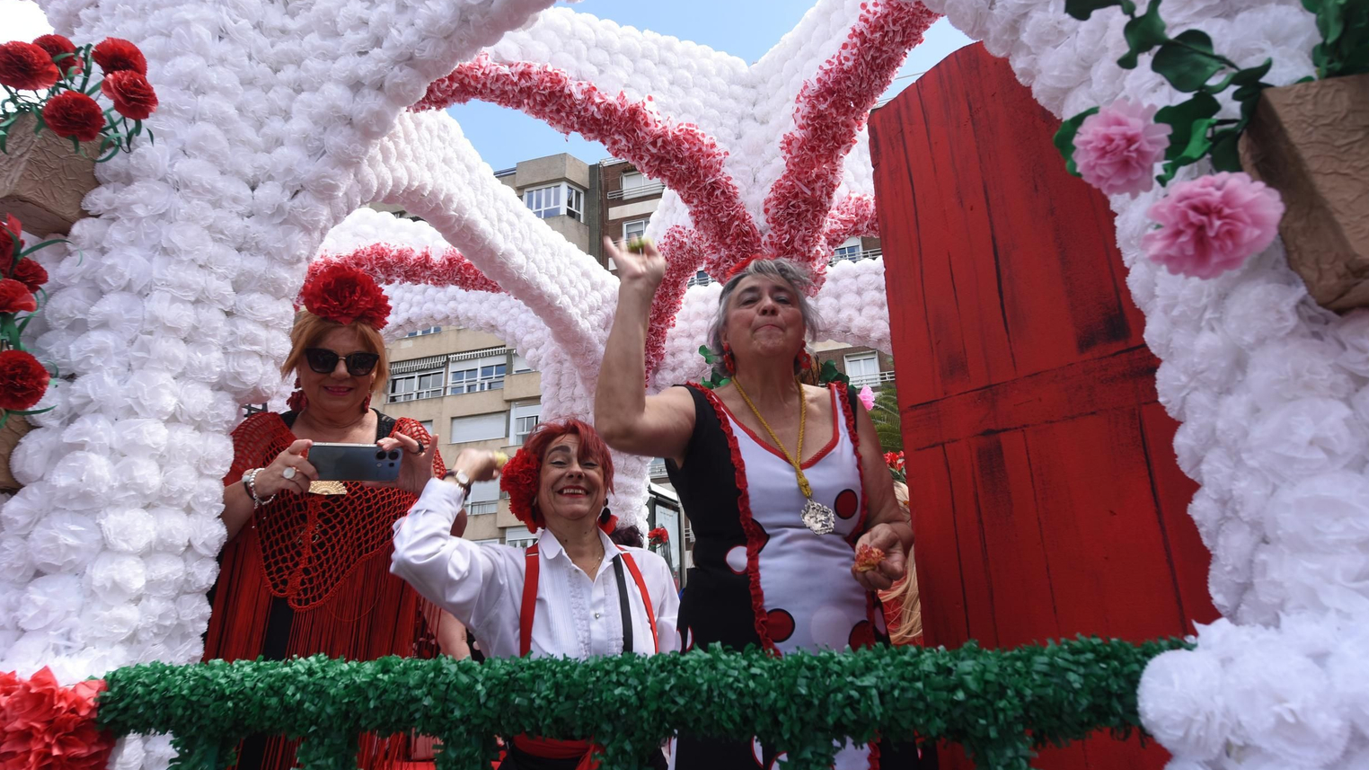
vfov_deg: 51.3
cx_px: 689
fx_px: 799
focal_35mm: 22
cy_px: 333
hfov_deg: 81.2
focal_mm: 20
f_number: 7.1
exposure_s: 1/250
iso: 125
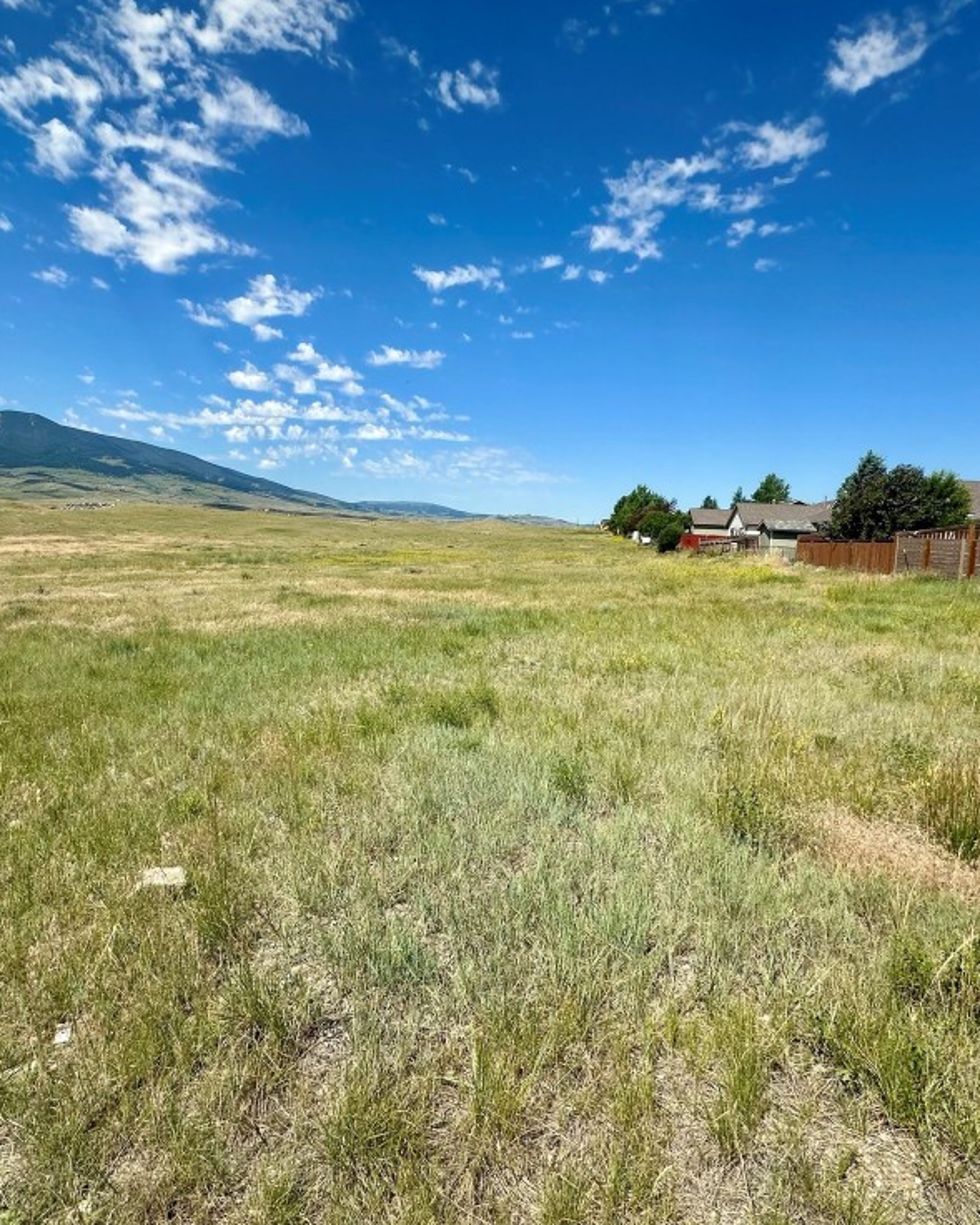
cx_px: 446
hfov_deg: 70.7
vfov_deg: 83.3
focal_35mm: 19
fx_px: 689
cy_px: 603
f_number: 2.2
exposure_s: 1/2618
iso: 50
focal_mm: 2.22
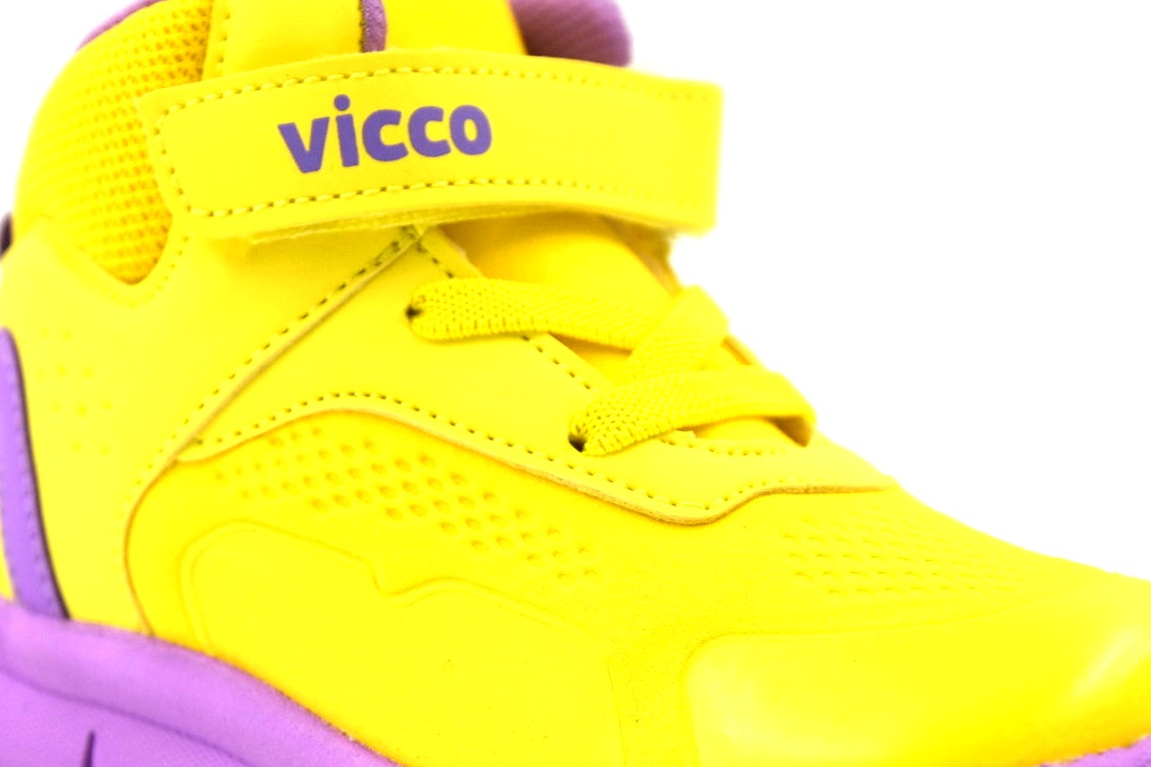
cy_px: 449
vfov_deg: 12.9
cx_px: 577
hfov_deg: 19.3
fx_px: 3381
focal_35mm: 106
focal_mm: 45
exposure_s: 1/500
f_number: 8
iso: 280
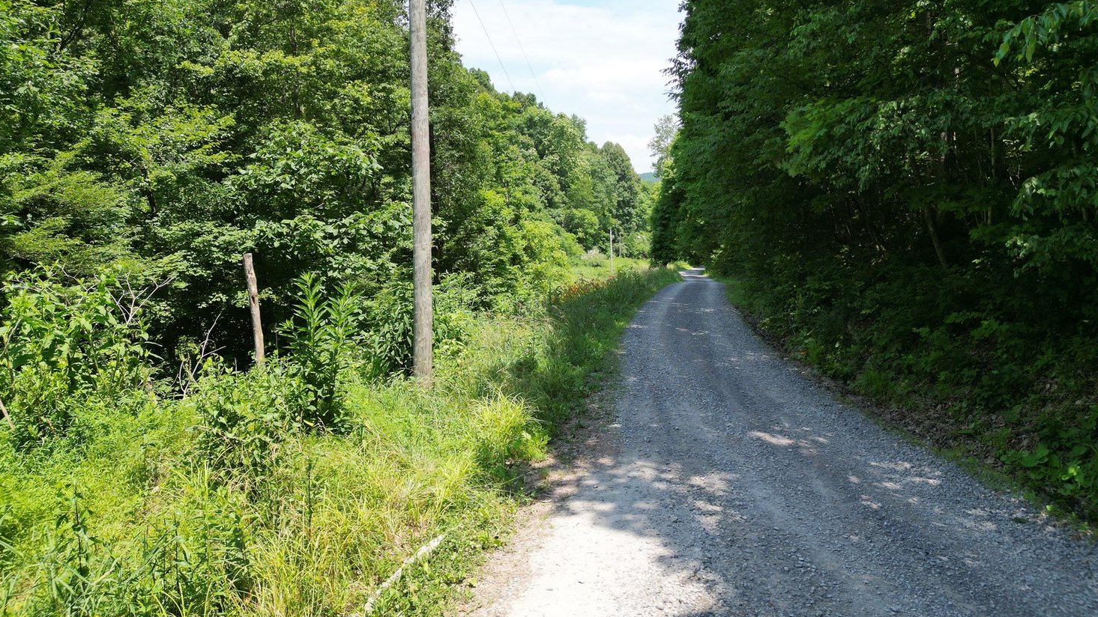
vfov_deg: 42.7
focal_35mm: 27
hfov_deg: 69.9
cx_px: 560
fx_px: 786
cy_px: 242
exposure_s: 1/1250
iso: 100
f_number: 1.7
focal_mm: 6.72
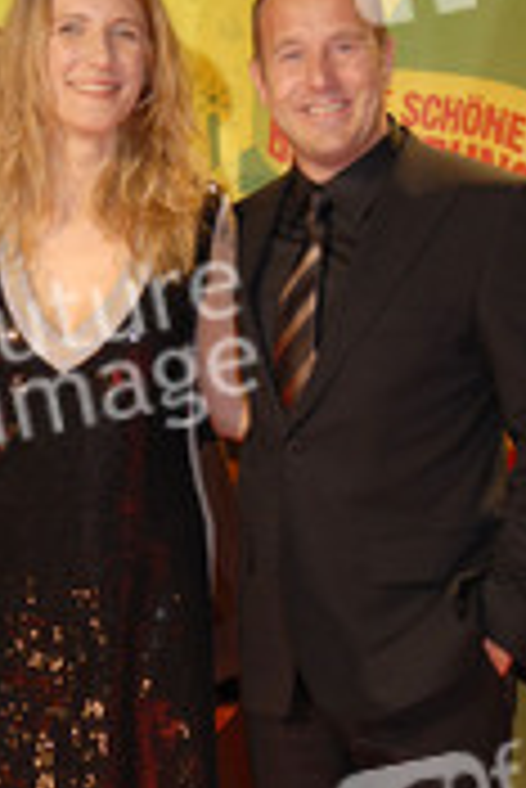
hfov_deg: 13.3
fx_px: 2253
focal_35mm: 103
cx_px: 162
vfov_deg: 19.7
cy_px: 594
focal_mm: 30
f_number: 3.5
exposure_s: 1/125
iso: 500
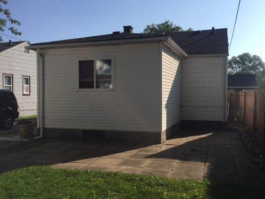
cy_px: 104
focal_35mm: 33
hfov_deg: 55.2
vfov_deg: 43.0
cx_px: 146
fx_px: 253
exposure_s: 1/2198
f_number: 2.2
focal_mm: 4.15
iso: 32
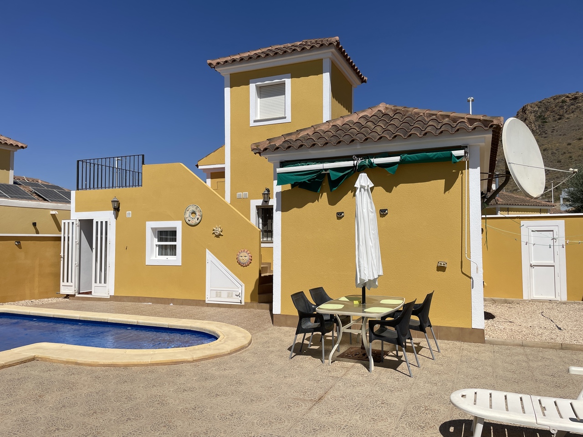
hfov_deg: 67.3
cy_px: 218
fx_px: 438
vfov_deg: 53.1
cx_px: 292
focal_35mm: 26
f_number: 1.6
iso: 32
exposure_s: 1/9091
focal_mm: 4.2
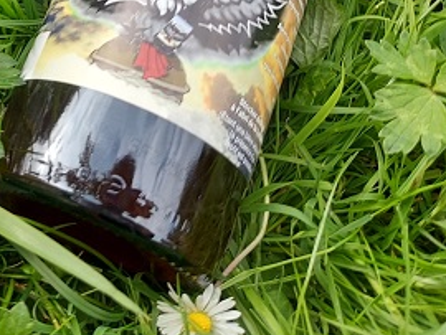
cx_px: -71
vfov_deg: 18.6
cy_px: -149
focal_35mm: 71
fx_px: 916
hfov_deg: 25.0
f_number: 1.8
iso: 32
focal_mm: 5.23
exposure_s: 1/187
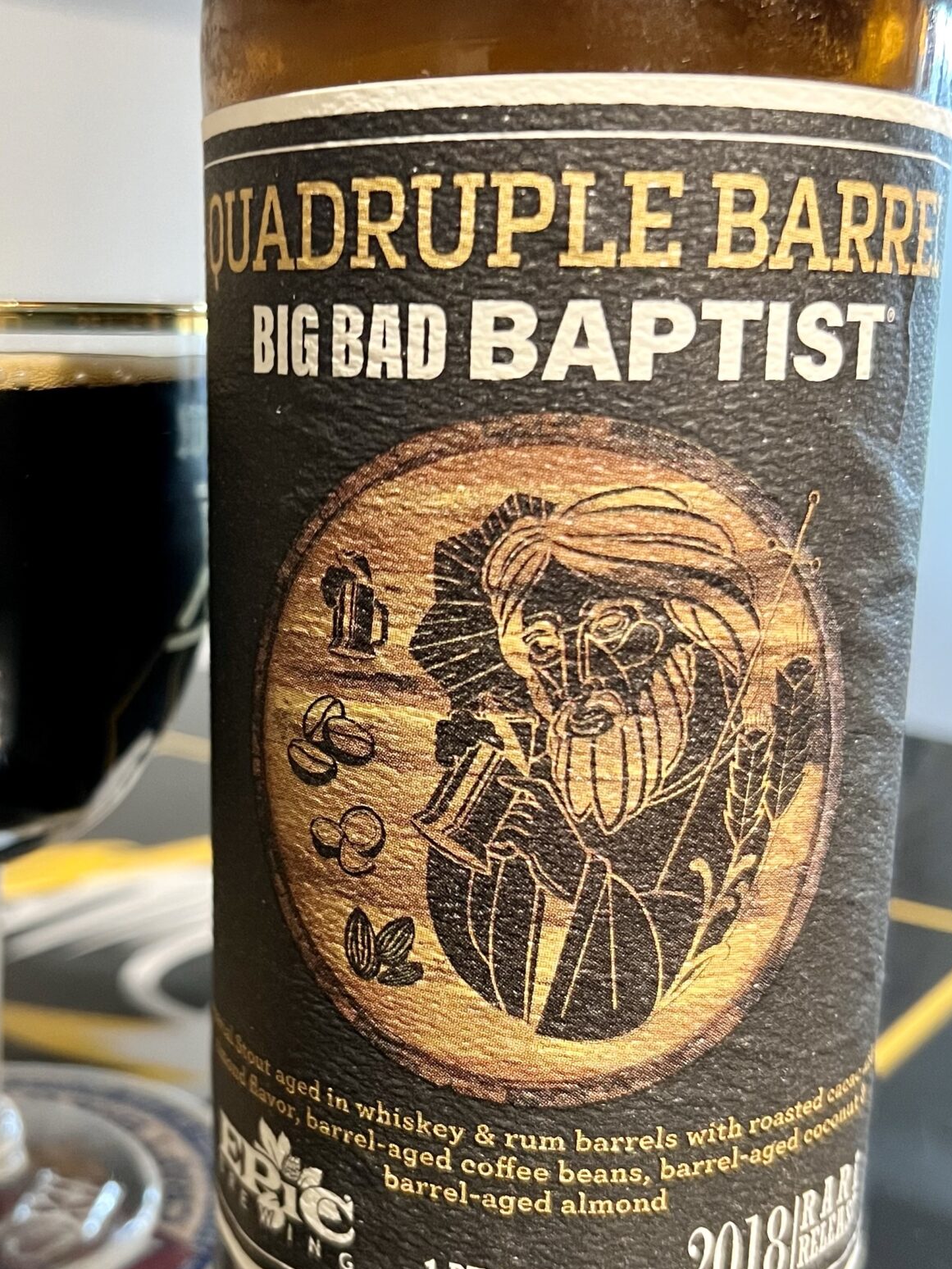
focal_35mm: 43
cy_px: 695
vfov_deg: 43.8
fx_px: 1577
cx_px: 302
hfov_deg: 33.2
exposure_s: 1/60
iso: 500
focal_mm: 5.7
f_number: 1.5
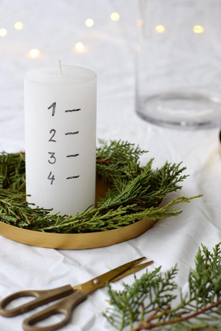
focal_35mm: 75
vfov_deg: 27.0
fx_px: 690
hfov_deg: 18.2
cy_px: 166
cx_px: 110
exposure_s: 1/25
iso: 125
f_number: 3.5
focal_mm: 50
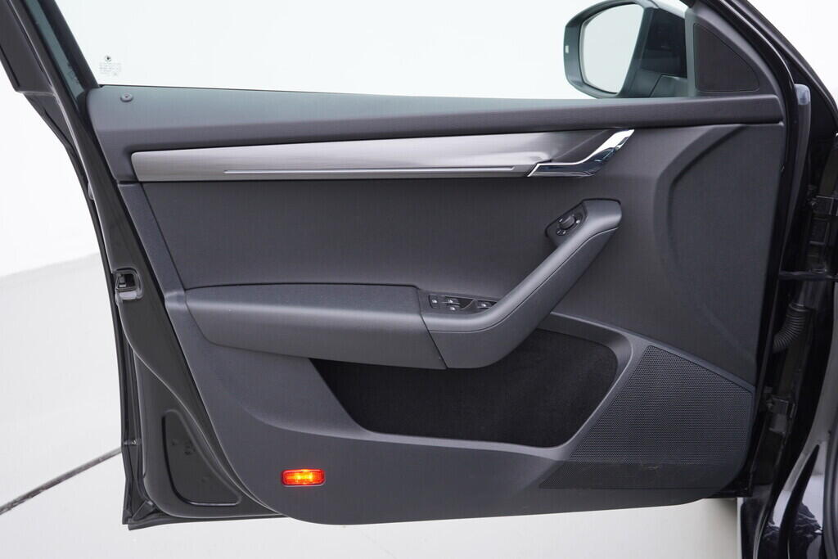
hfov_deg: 53.1
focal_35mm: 36
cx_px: 419
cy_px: 280
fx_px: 838
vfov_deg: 36.9
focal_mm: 24
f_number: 3.2
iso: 125
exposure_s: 1/50
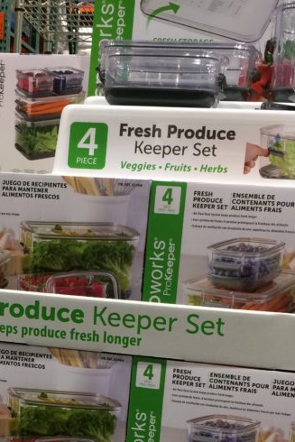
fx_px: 774
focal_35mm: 63
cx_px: 75
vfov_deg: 30.8
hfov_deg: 21.4
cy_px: 377
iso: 80
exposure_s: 1/30
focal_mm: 4.15
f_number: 2.2
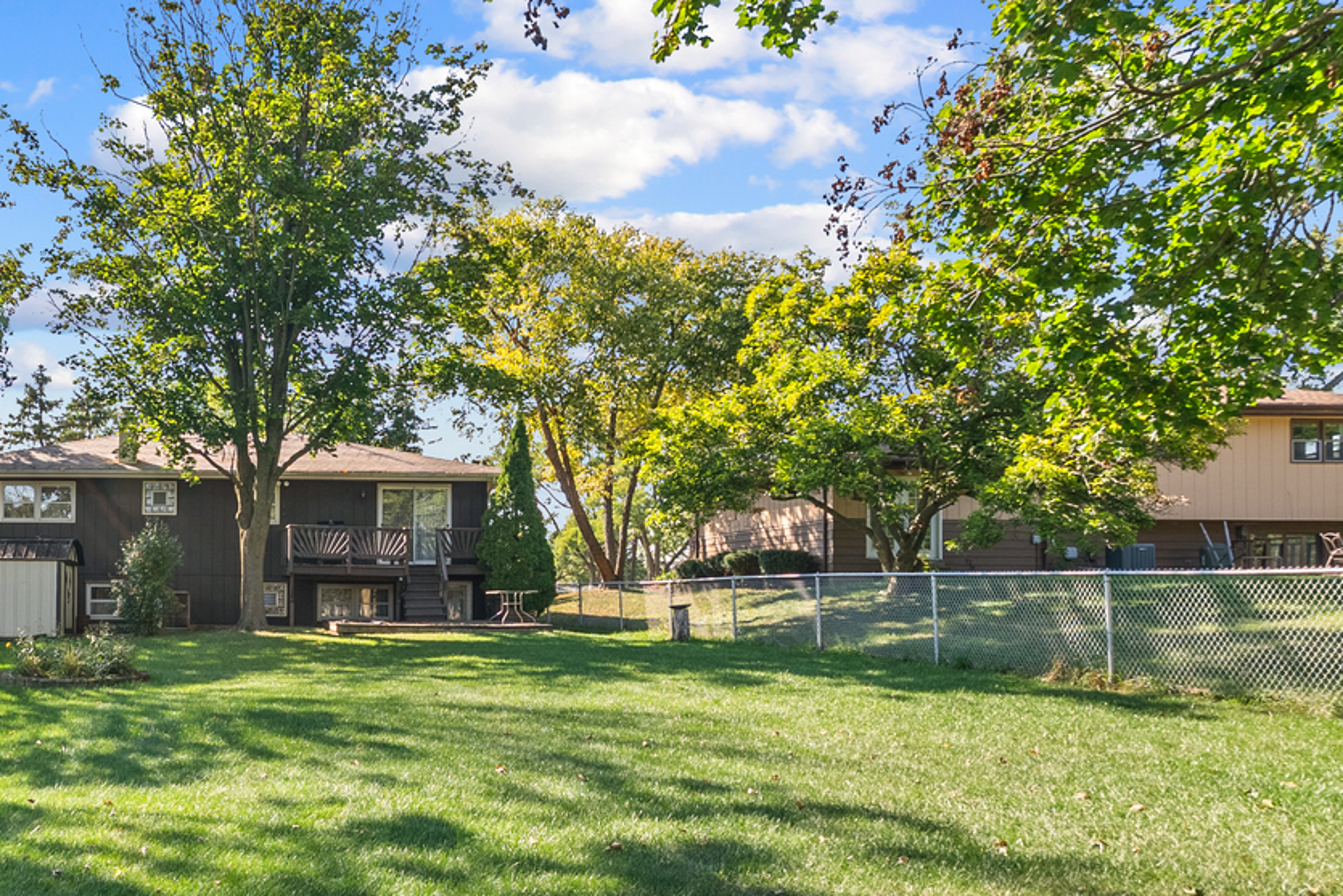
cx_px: 212
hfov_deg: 54.7
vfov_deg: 42.0
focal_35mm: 31
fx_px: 1157
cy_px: 566
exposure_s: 1/25
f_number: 8
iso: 640
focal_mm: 16
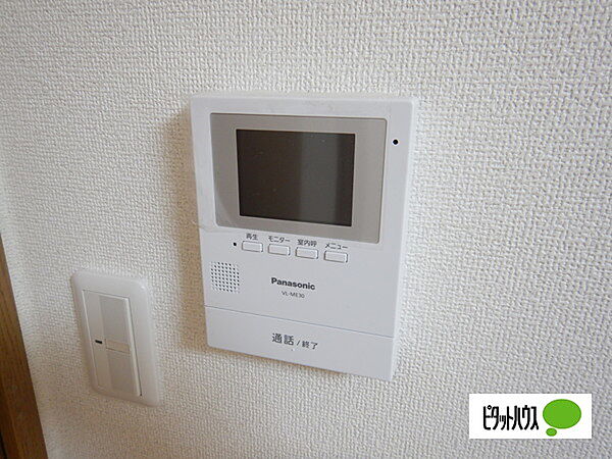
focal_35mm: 24
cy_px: 230
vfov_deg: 56.8
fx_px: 424
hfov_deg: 71.6
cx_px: 306
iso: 200
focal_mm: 4.3
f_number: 2.8
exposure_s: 1/15
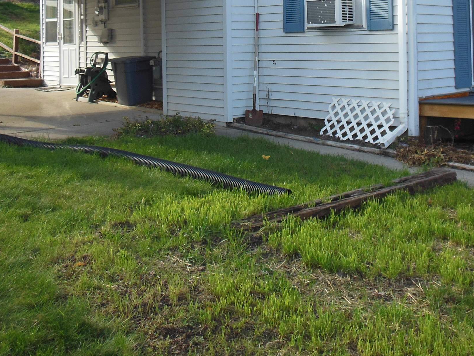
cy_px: 28
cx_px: 290
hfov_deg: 40.2
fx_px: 644
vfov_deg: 29.5
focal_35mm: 47
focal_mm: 4.5
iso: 125
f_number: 3.2
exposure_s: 1/320
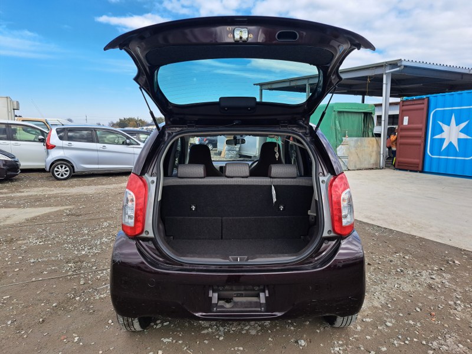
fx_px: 327
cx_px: 236
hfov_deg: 71.6
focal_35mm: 24
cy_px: 177
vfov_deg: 56.8
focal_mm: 5.23
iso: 50
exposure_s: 1/577
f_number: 1.8
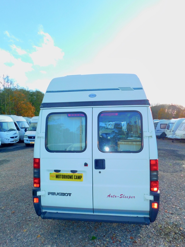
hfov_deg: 58.9
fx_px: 164
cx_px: 92
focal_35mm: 23
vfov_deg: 73.9
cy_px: 124
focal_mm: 4
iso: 125
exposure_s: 1/500
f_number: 3
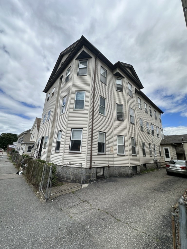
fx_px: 101
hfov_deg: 85.7
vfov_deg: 102.1
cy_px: 124
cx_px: 94
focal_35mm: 14
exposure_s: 1/2092
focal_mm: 2.22
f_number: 2.2
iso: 50
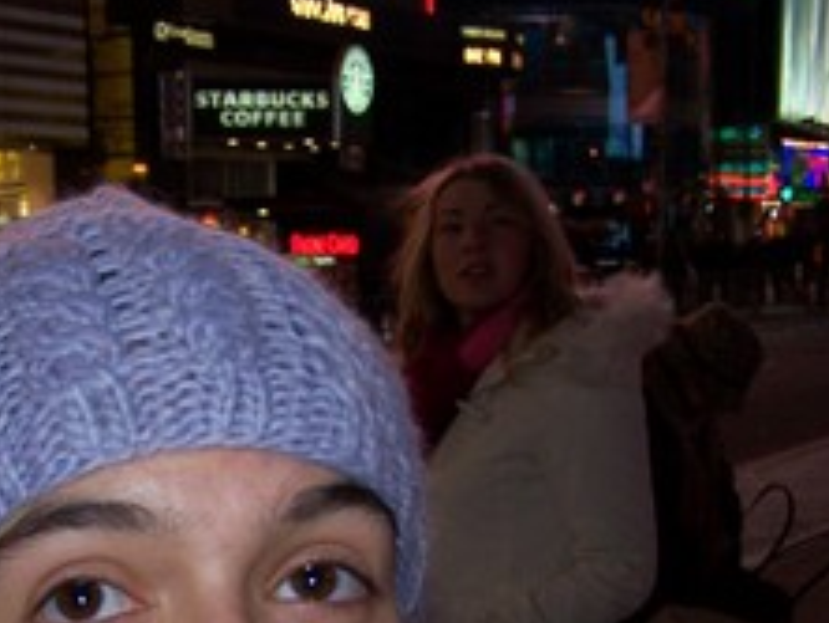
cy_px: 601
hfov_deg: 25.1
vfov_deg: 18.7
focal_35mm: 77
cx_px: 220
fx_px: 1846
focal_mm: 6.3
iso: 140
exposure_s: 1/60
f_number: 2.8
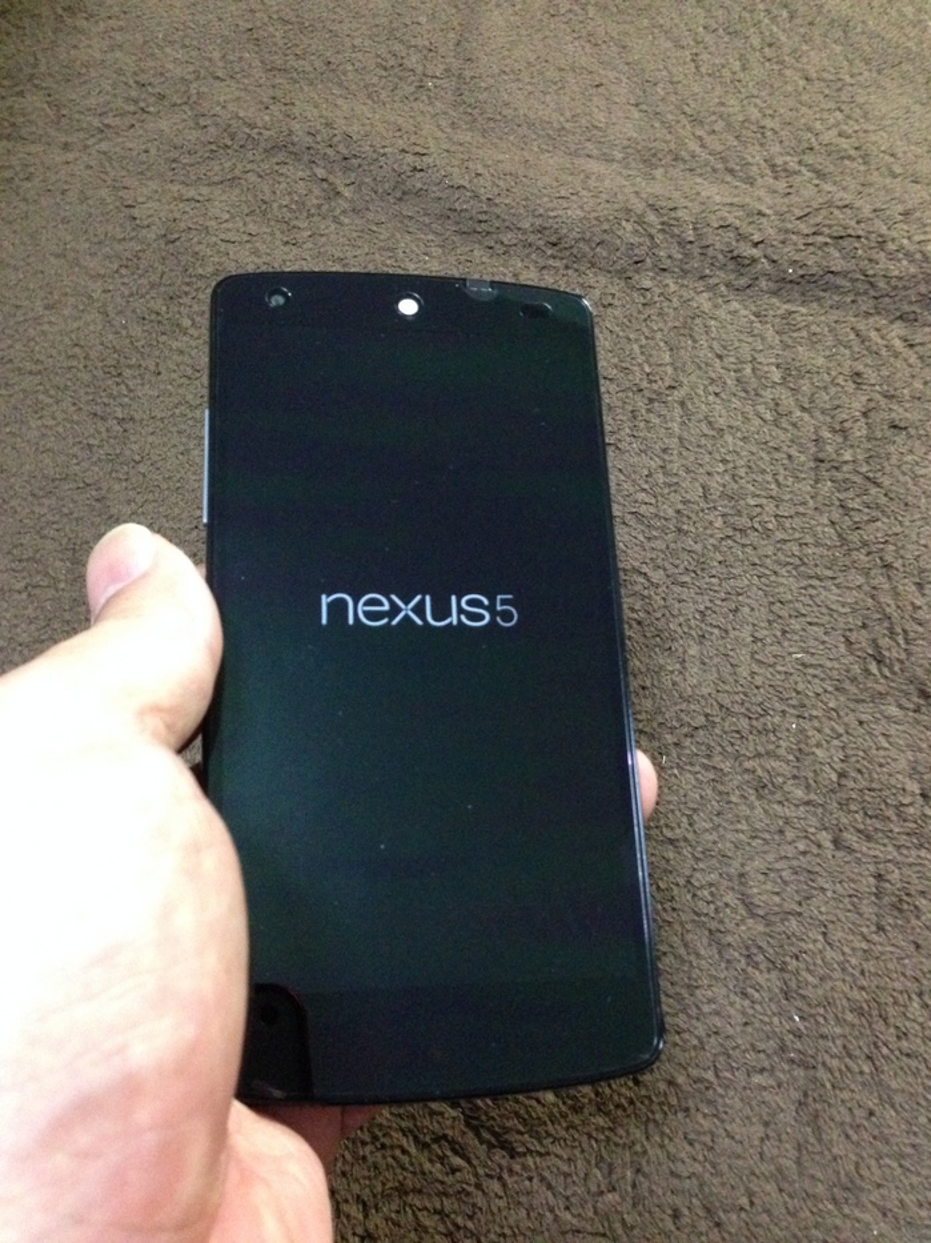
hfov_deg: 42.9
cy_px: 622
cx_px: 466
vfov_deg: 55.4
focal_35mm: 33
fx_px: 1184
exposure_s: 1/15
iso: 800
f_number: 2.4
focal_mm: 4.12
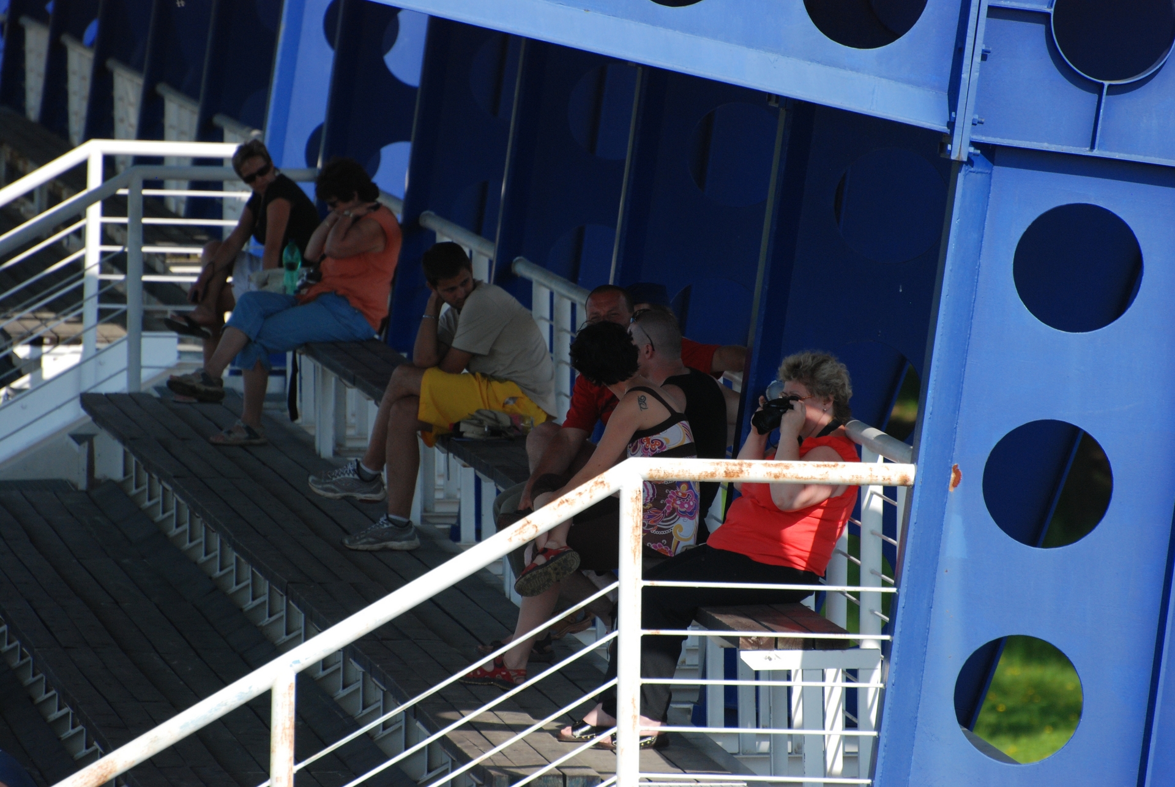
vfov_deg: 3.1
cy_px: 394
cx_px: 588
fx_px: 14704
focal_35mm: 450
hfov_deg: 4.6
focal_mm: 300
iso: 400
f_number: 5.6
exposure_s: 1/1250
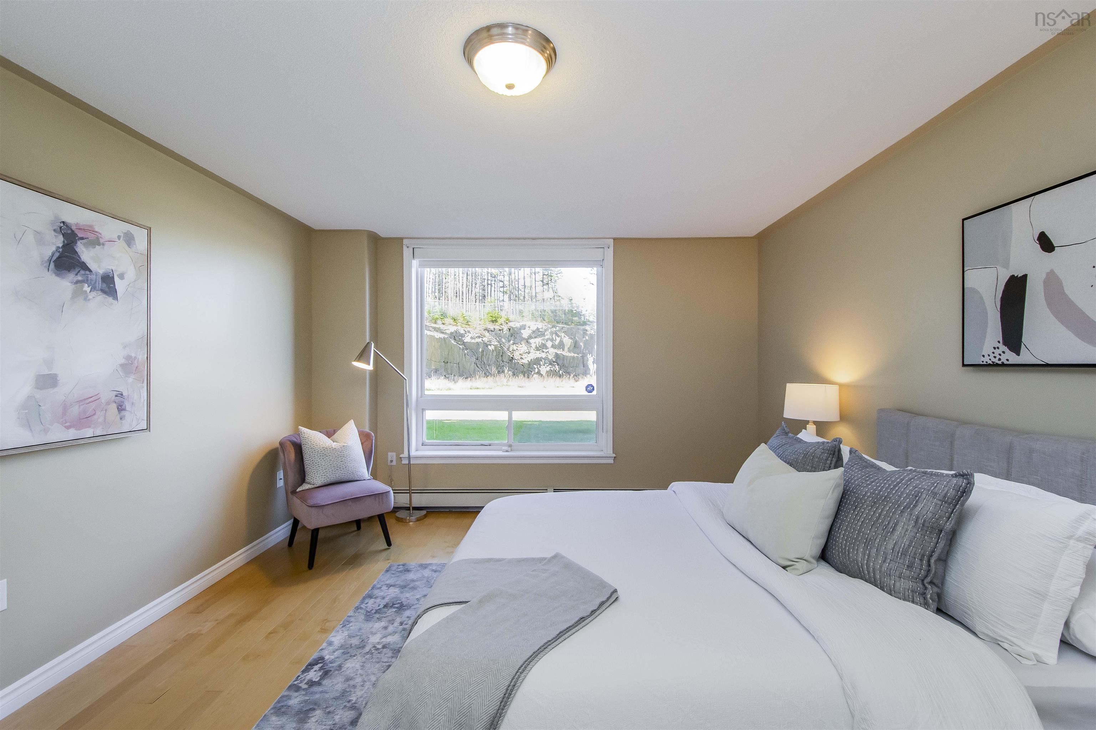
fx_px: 457
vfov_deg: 77.3
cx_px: 548
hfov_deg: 100.4
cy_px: 365
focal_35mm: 15
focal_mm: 10
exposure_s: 1/125
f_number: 6.3
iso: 800
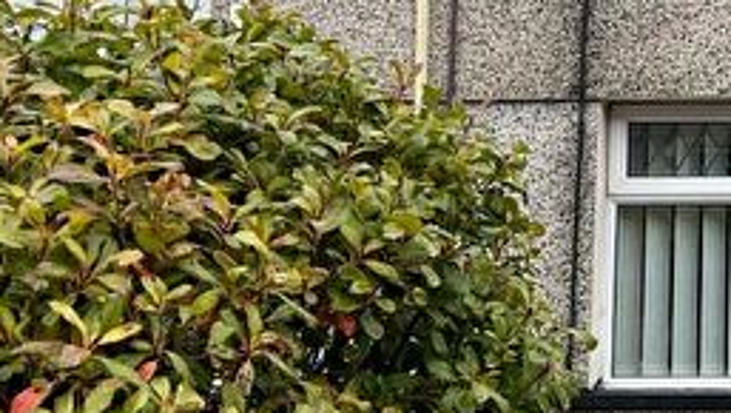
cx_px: 919
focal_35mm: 86
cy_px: 107
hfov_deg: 22.4
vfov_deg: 14.0
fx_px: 1668
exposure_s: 1/206
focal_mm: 3
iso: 16
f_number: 1.8
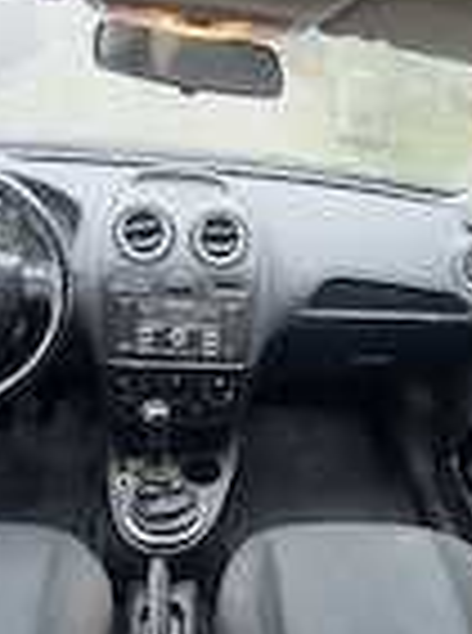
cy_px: 400
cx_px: 279
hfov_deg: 38.4
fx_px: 676
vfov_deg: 49.7
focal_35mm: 37
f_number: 2.2
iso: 200
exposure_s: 1/33
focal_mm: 1.74
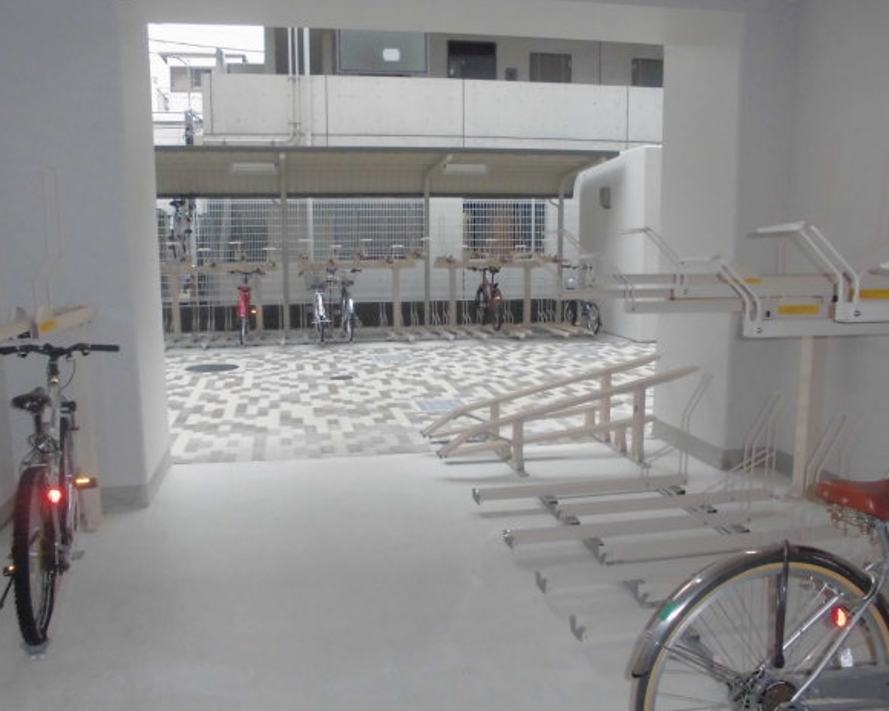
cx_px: 422
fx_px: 737
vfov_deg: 51.5
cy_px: 360
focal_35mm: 28
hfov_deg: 62.2
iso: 200
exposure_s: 1/60
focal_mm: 4.6
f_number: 3.5
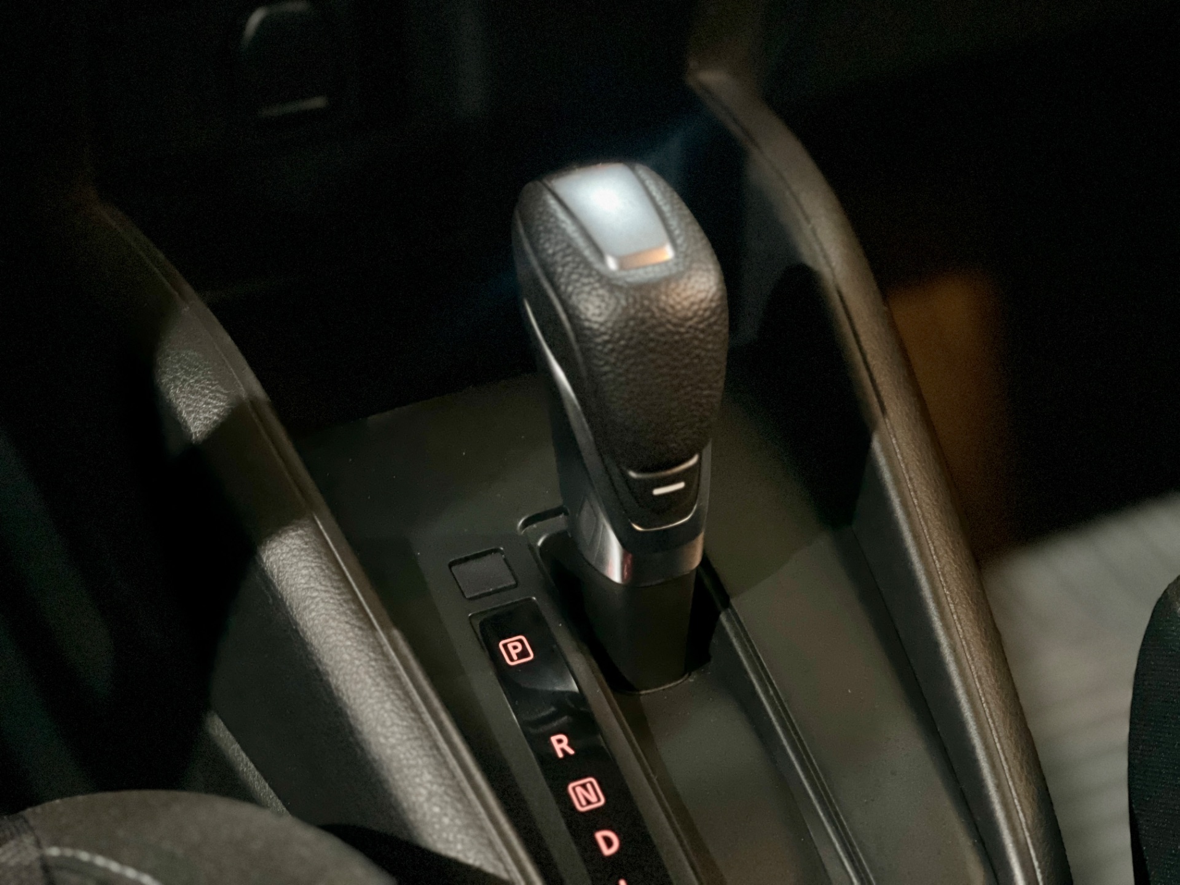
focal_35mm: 77
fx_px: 2625
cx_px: 590
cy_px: 442
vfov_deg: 19.1
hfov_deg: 25.3
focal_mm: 9
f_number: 2.8
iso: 2000
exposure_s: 1/15
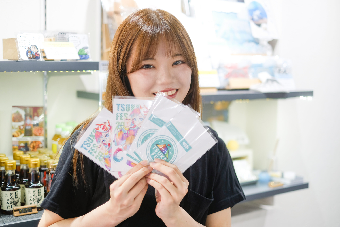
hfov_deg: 37.5
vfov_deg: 25.5
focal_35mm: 53
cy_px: 114
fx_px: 501
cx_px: 170
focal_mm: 35
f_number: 1.4
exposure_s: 1/80
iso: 200
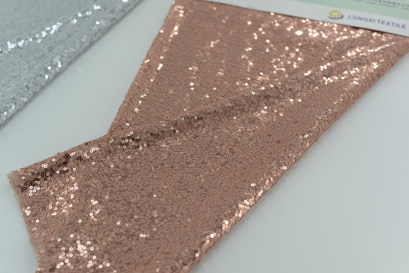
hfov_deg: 39.6
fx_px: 568
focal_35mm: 50
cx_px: 204
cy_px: 136
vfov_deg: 27.0
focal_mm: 50
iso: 100
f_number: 4
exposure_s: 1/200
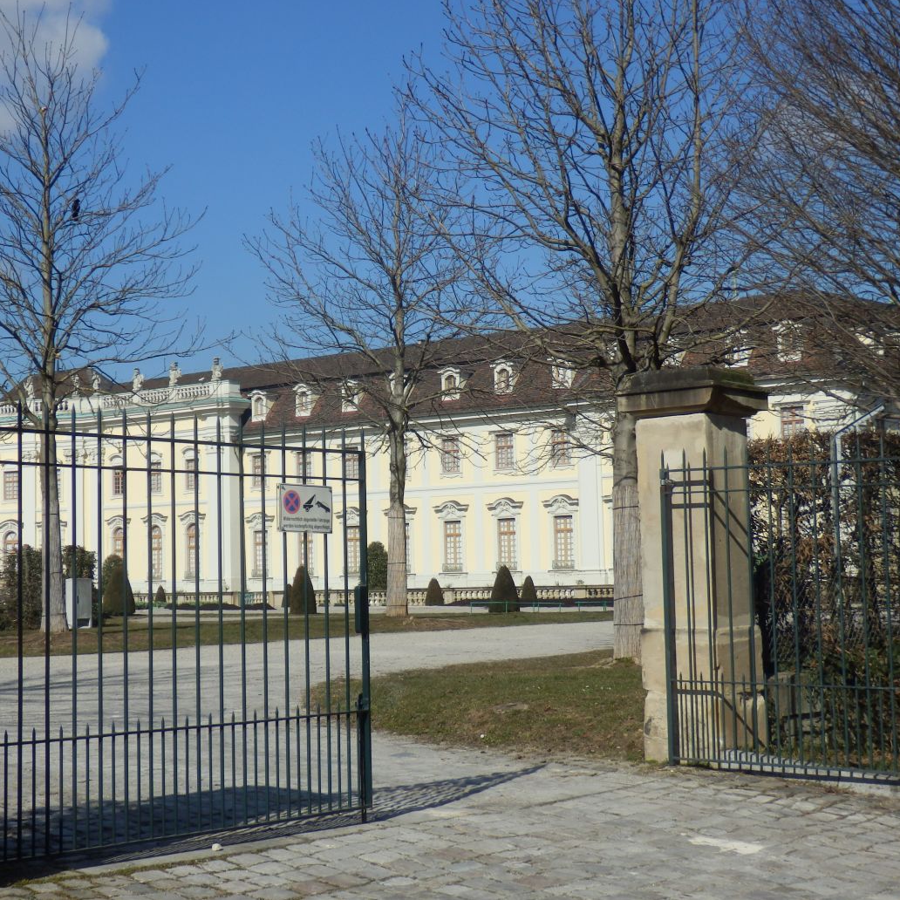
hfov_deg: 29.4
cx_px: 338
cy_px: 450
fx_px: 1706
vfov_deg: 29.6
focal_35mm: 58
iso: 80
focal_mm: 8.9
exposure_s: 1/160
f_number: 11.2
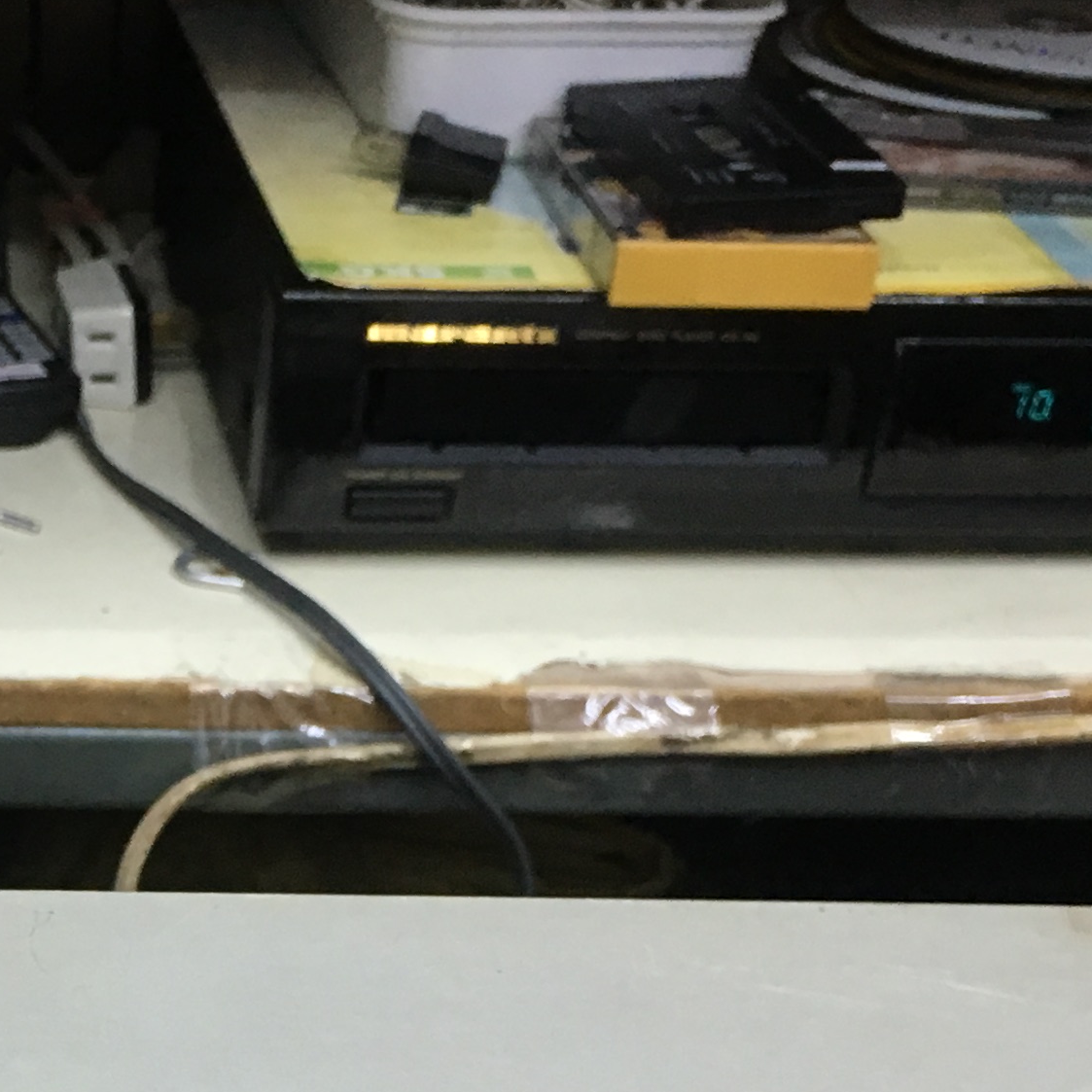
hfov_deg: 18.4
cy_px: 1075
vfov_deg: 18.4
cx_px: 19
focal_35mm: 92
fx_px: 3284
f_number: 2.2
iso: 100
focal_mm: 4.15
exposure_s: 1/33
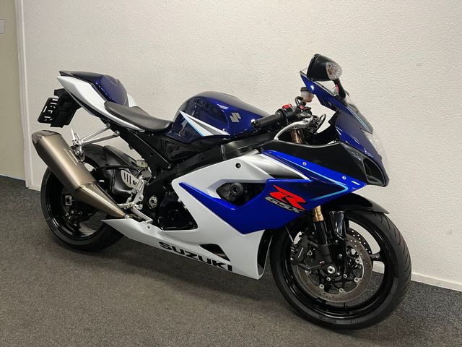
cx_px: 231
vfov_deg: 53.1
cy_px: 174
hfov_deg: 67.3
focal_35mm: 26
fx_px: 347
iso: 80
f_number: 1.6
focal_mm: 5.1
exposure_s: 1/50
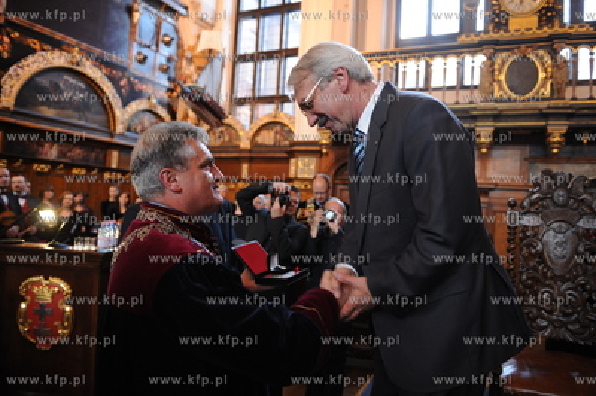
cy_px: 198
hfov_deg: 73.8
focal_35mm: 24
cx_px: 298
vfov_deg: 53.1
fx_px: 397
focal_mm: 24
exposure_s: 1/80
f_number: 2.8
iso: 1600
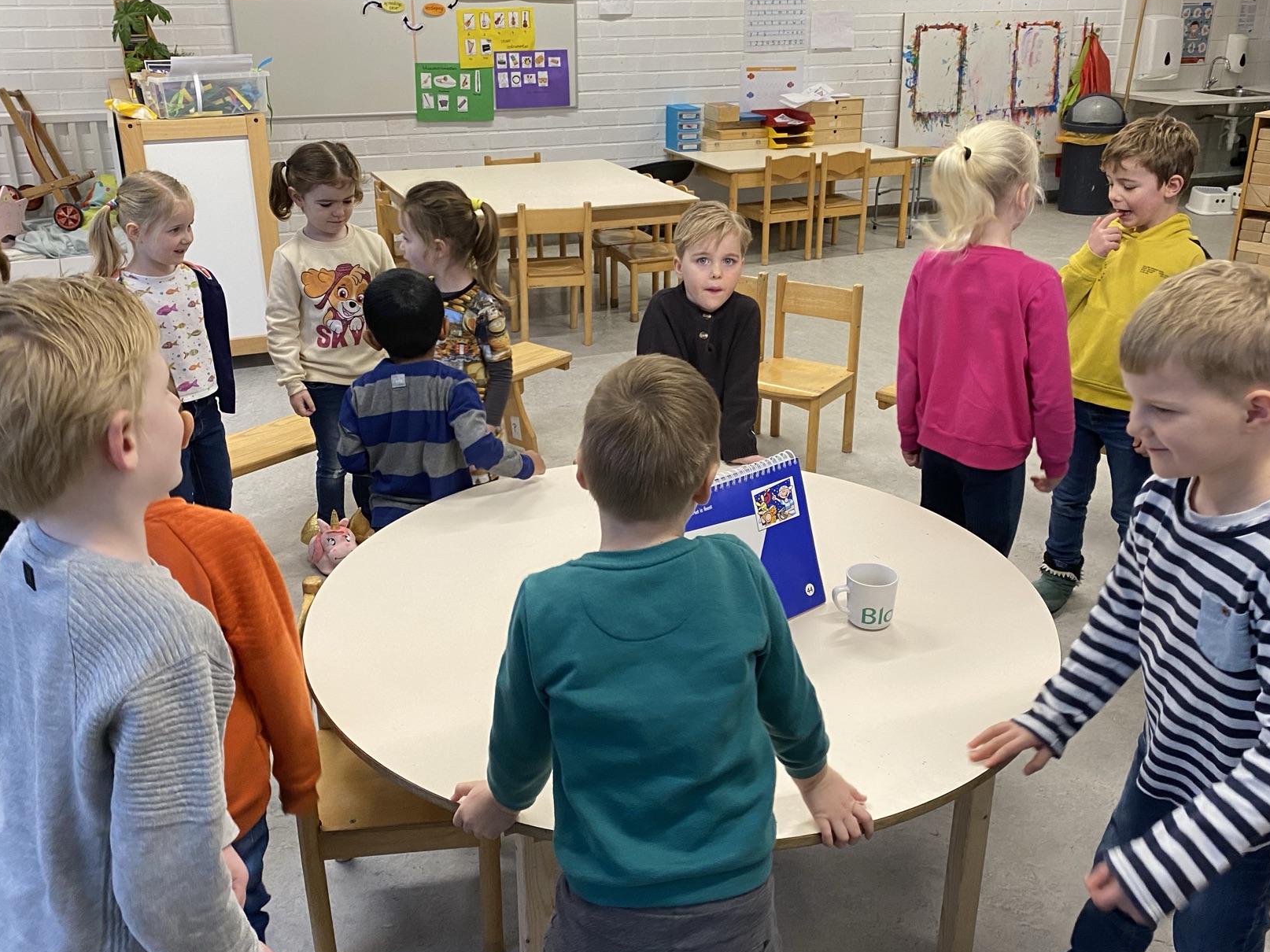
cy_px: 441
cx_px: 652
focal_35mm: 33
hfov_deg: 55.4
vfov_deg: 42.9
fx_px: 1211
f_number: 1.8
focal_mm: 4.25
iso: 100
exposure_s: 1/50
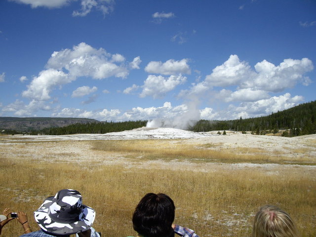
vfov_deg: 37.7
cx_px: 158
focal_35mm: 38
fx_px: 347
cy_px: 118
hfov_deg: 49.0
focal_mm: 6.2
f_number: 4.3
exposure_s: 1/640
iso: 50
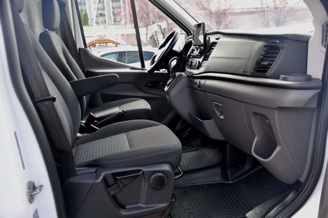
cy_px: 109
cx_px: 164
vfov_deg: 39.9
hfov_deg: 57.3
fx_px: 300
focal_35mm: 33
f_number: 5
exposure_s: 1/100
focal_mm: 22
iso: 500
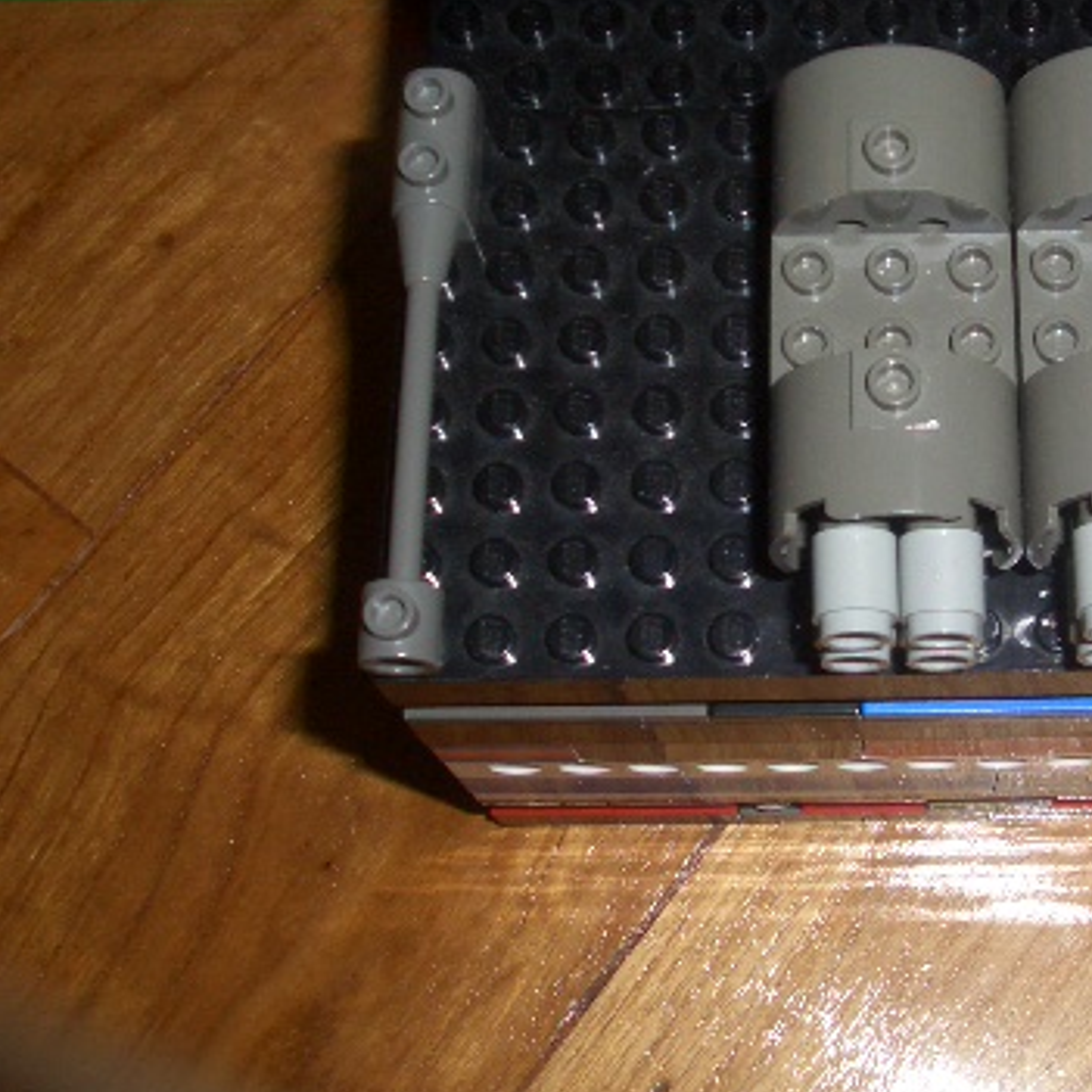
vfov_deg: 29.4
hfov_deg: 28.4
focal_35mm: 58
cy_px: 386
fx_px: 2070
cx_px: 992
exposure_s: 1/40
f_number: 4
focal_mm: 4.8
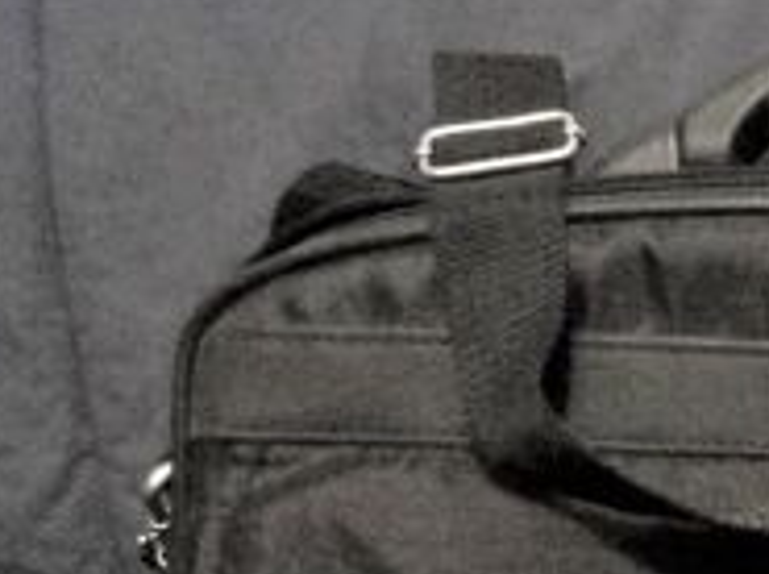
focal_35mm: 65
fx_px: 1441
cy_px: 657
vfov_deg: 21.2
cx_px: 935
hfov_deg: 26.4
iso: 400
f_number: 3.3
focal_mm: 4.1
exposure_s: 1/8
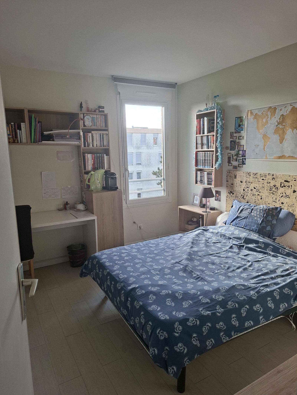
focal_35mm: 23
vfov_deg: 73.9
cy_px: 198
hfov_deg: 58.9
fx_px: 263
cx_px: 148
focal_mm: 5.54
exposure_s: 1/131
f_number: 1.8
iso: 50
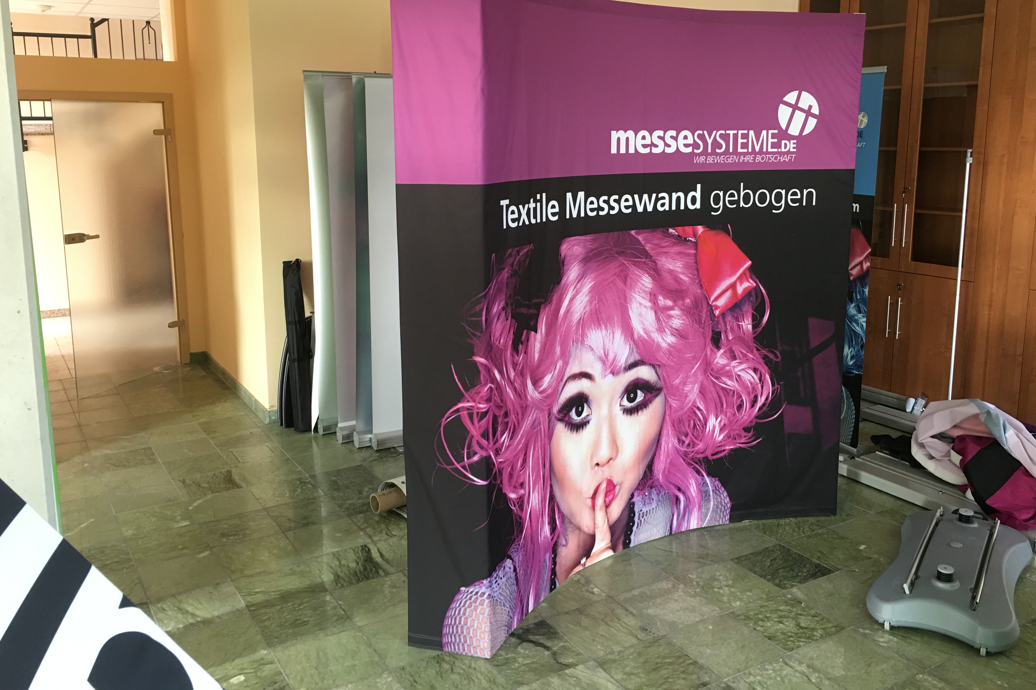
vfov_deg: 42.2
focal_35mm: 31
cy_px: 291
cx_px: 524
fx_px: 892
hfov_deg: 60.3
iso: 64
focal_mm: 4.15
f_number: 2.2
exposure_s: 1/17
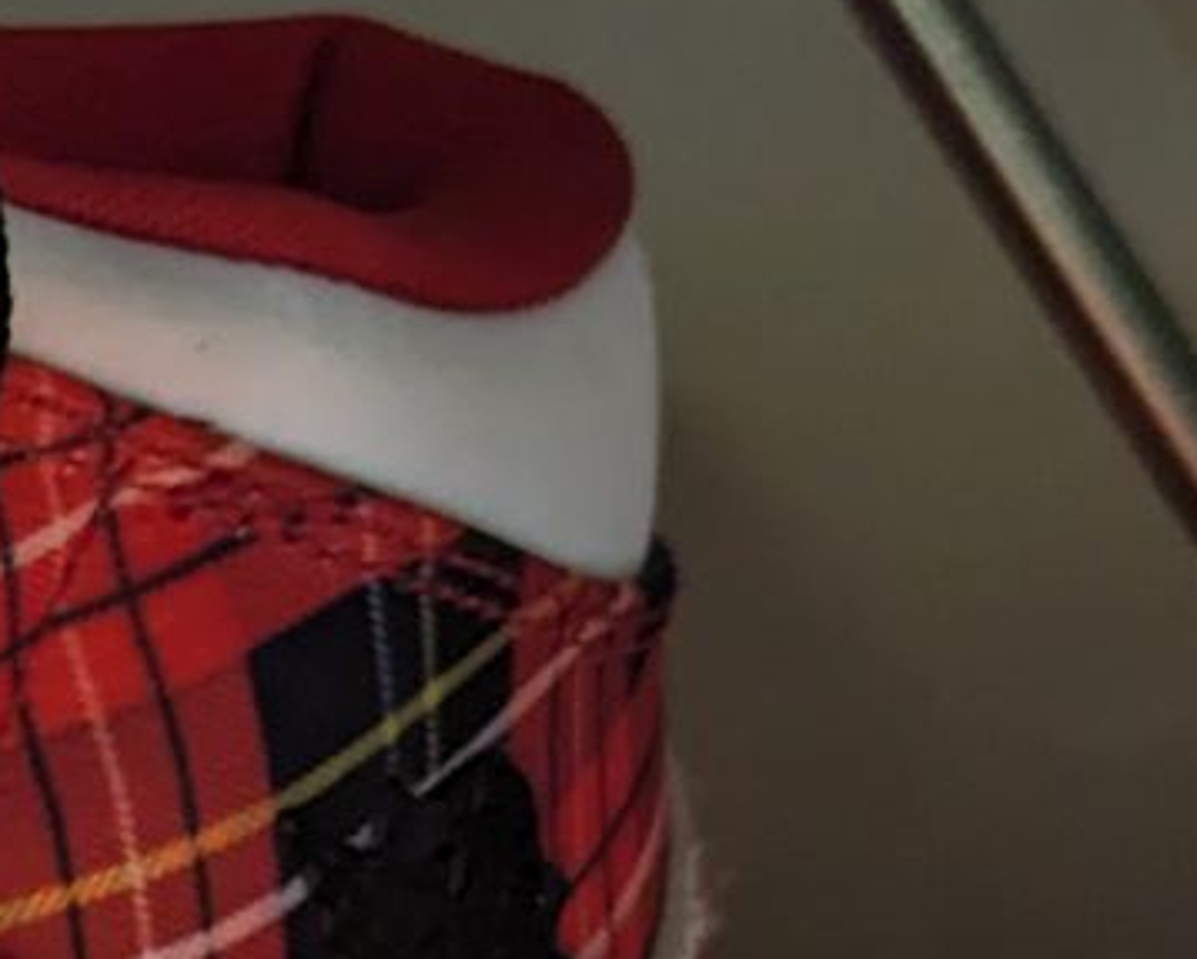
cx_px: -1712
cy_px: 1771
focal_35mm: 267
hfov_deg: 6.8
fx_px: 9467
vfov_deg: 5.7
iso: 150
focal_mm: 6.81
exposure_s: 1/61.1
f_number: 1.85
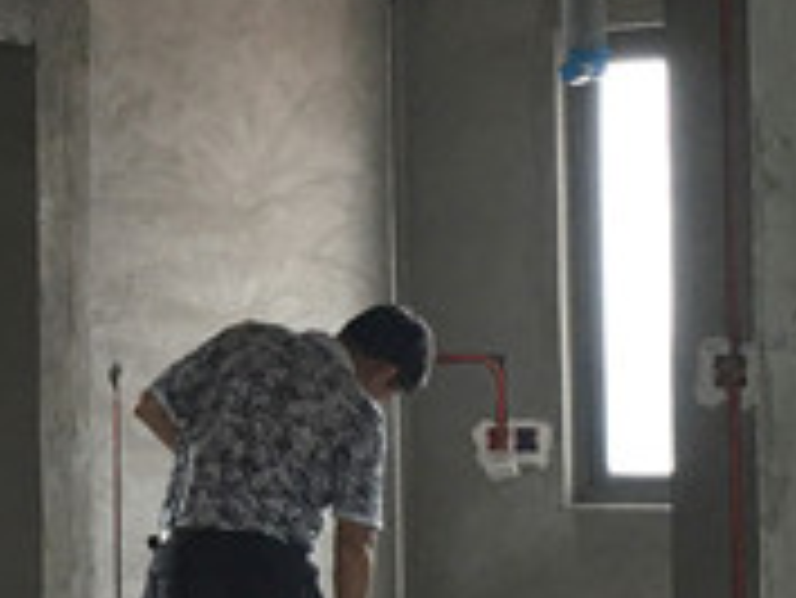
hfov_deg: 14.5
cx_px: 27
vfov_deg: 11.1
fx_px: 3083
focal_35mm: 134
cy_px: 241
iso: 32
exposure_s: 1/33
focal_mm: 4.15
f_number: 2.2
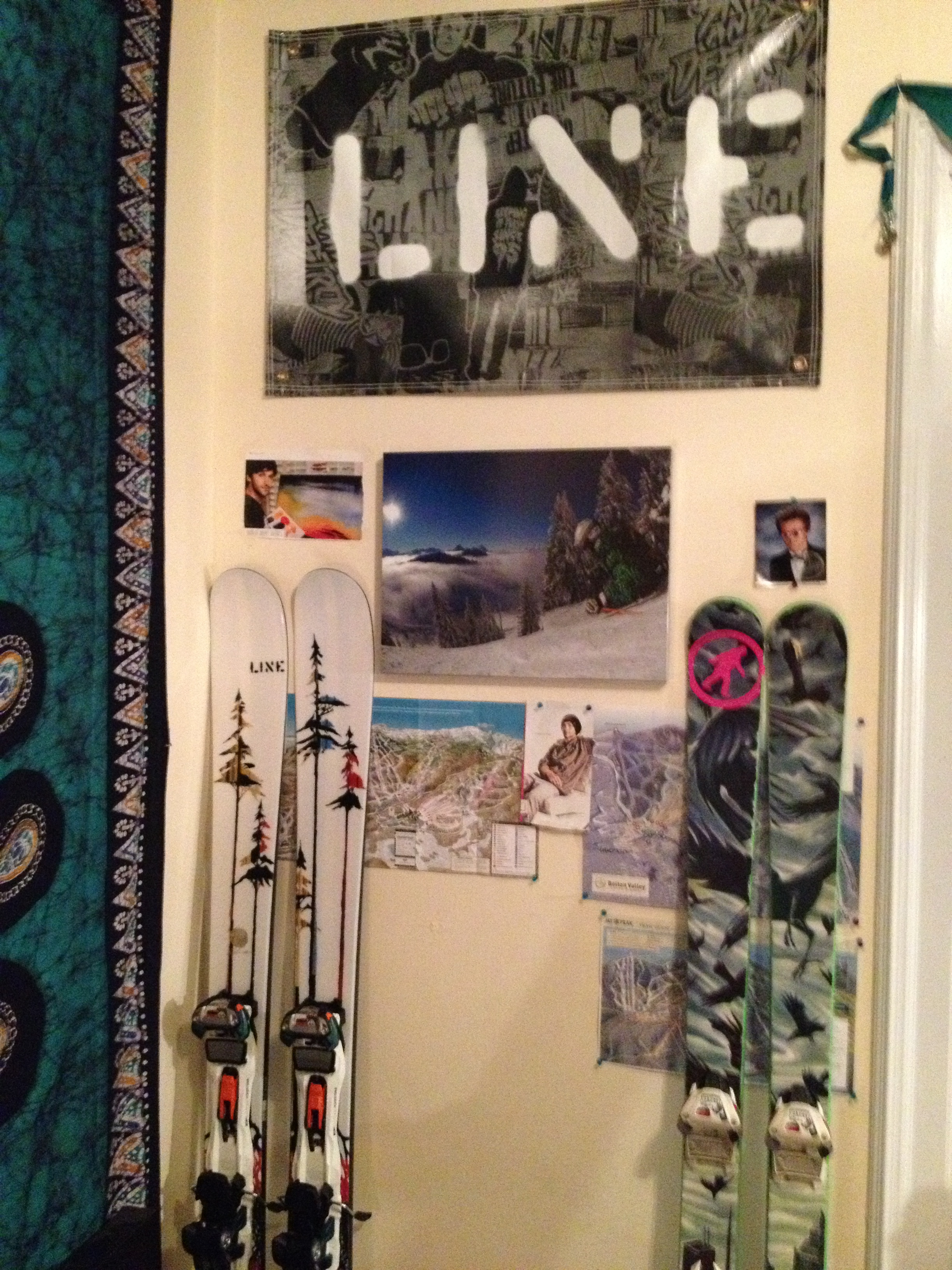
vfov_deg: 52.6
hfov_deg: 40.7
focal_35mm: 35
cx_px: 476
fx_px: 1283
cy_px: 635
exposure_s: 1/15
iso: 800
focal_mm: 4.28
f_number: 2.4
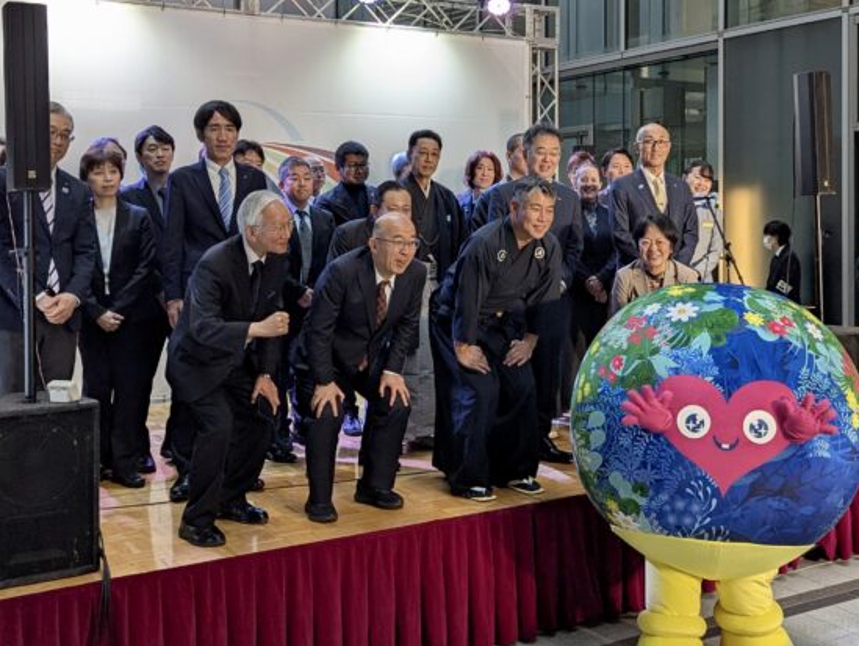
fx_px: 696
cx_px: 426
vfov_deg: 49.8
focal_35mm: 28
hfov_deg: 63.4
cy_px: 302
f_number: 1.85
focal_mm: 6.81
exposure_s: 1/100
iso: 47
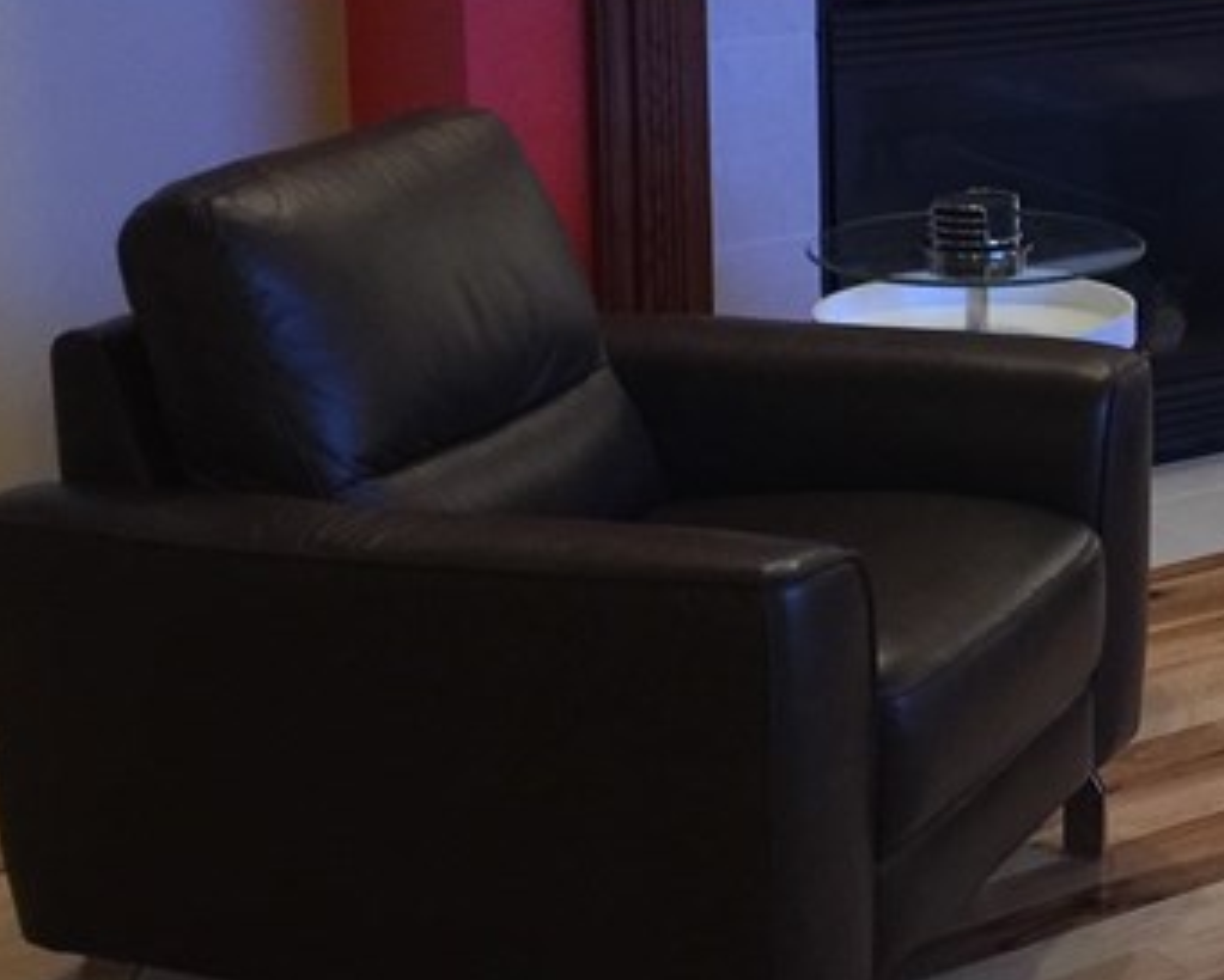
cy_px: 237
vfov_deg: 18.0
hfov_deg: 20.3
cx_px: 1648
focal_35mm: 85
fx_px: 3080
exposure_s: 1/15
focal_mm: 4.15
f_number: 2.2
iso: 125
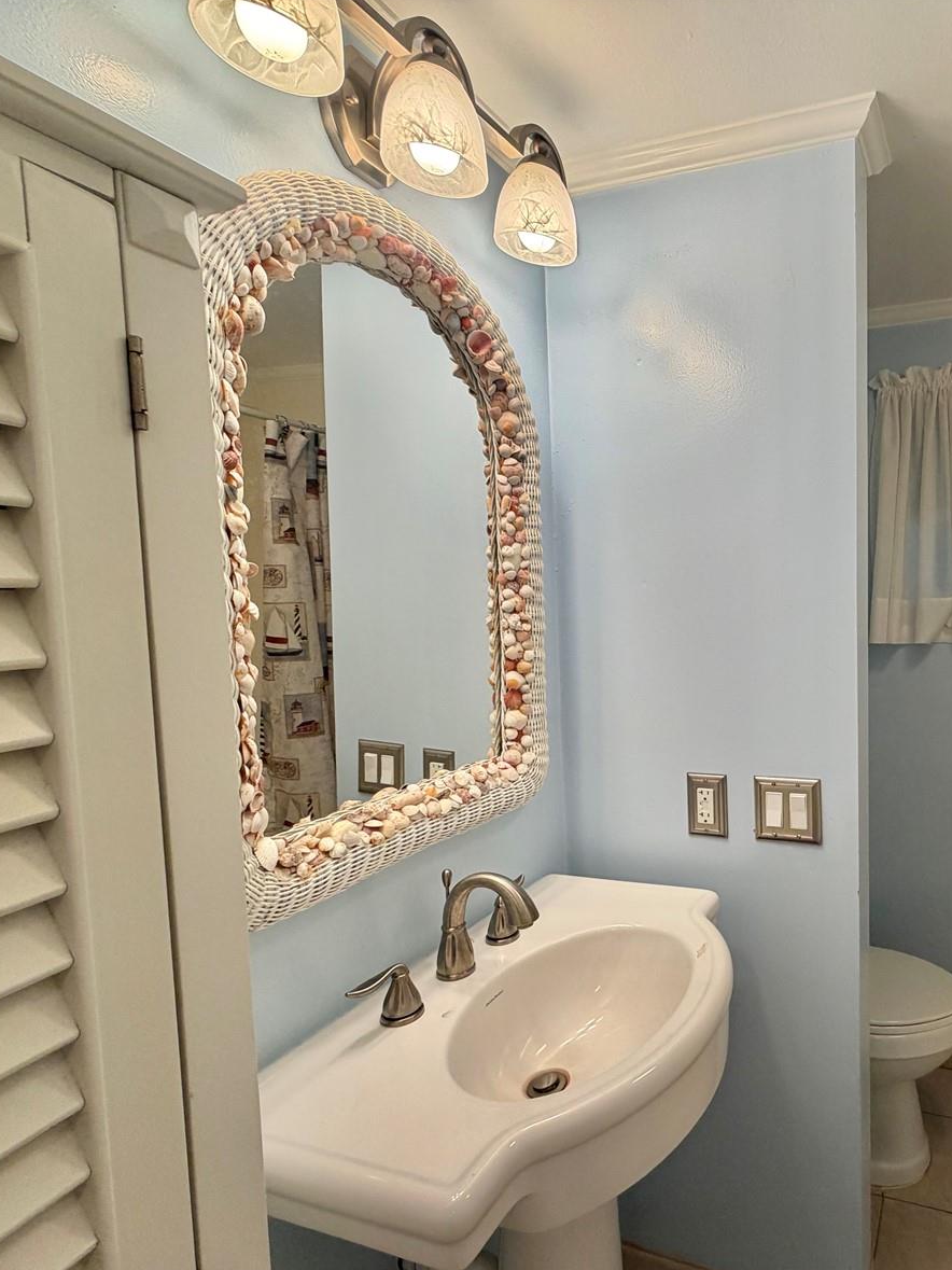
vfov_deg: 84.7
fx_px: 697
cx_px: 767
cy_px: 641
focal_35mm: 19
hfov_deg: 62.6
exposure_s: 1/120
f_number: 2.2
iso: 125
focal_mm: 2.22
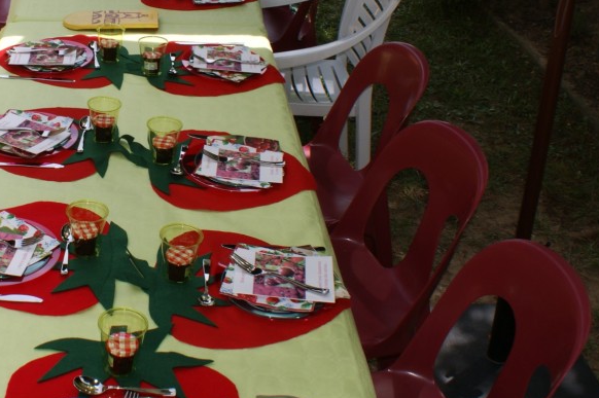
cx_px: 112
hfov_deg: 31.5
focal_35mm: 62
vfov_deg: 21.6
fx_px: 1031
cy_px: 80
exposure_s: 1/80
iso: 100
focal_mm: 20
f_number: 10
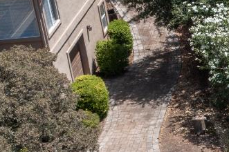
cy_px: -42
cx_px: 502
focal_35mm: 127
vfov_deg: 10.6
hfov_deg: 13.2
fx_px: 807
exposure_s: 1/200
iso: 100
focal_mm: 10.26
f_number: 6.3
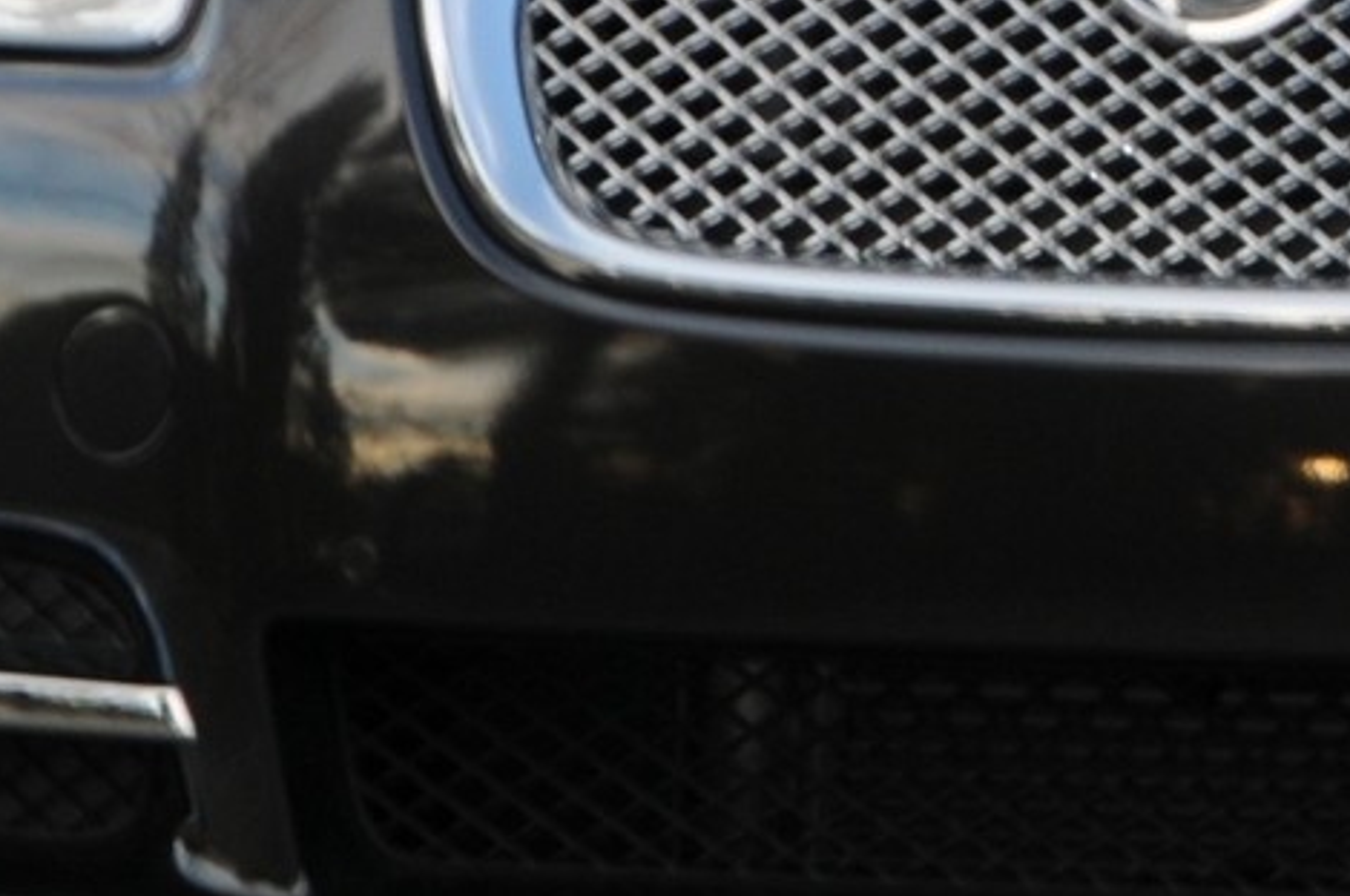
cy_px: -202
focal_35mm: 1318
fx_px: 49344
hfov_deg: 1.6
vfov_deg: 1.0
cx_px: 2516
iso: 200
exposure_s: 1/60
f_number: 8
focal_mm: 165
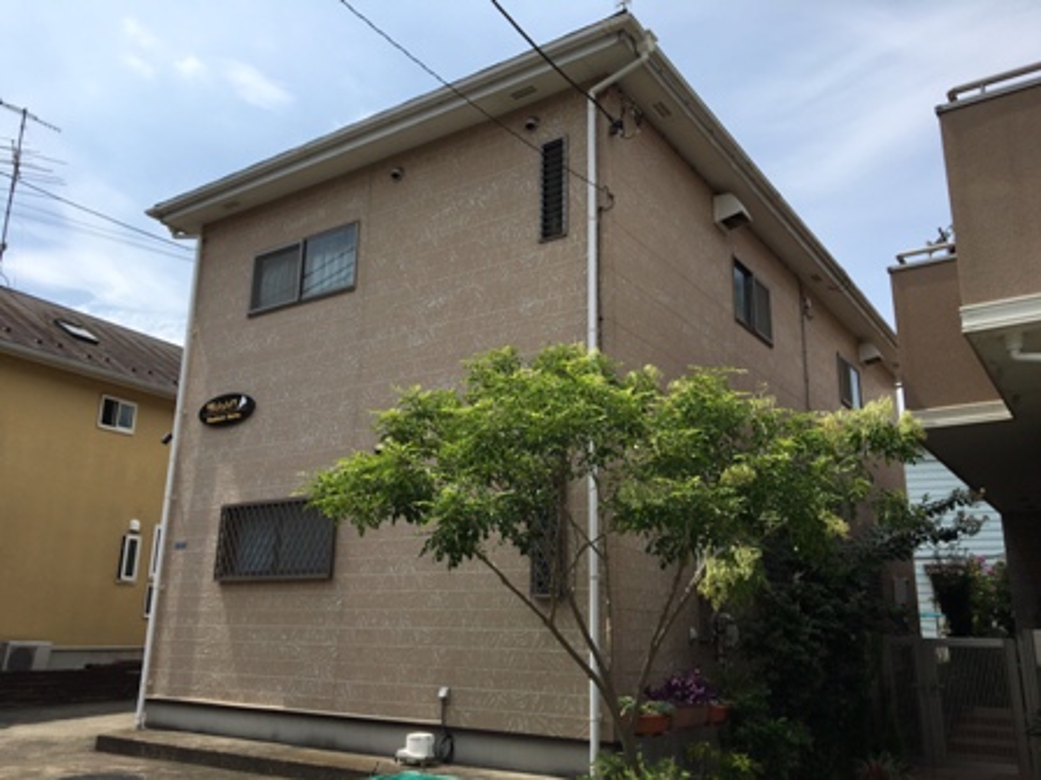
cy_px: 390
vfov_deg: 48.2
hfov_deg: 61.7
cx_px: 520
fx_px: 872
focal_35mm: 29
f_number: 2.2
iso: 25
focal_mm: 4.15
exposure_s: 1/2262
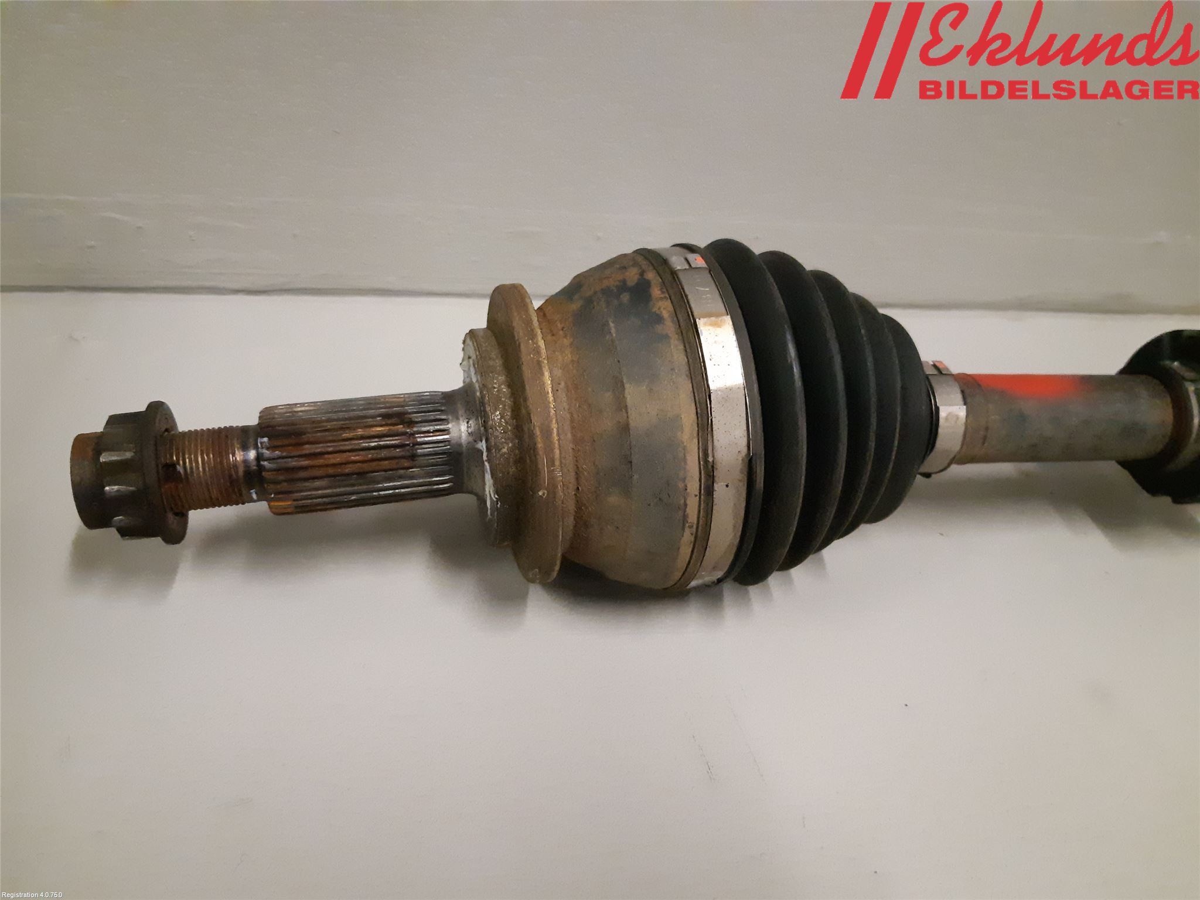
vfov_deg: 53.1
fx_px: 901
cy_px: 450
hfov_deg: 67.3
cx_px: 600
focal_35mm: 26
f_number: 1.7
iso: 800
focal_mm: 3.93
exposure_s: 1/220
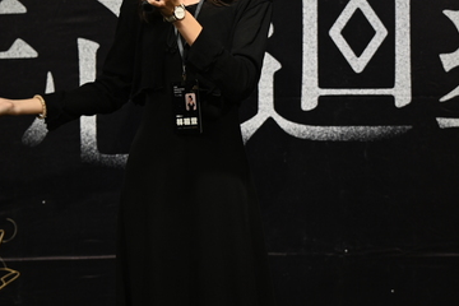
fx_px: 2690
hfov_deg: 9.7
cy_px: 106
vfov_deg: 6.5
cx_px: 181
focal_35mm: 211
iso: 320
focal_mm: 95
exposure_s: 1/125
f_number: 2.8
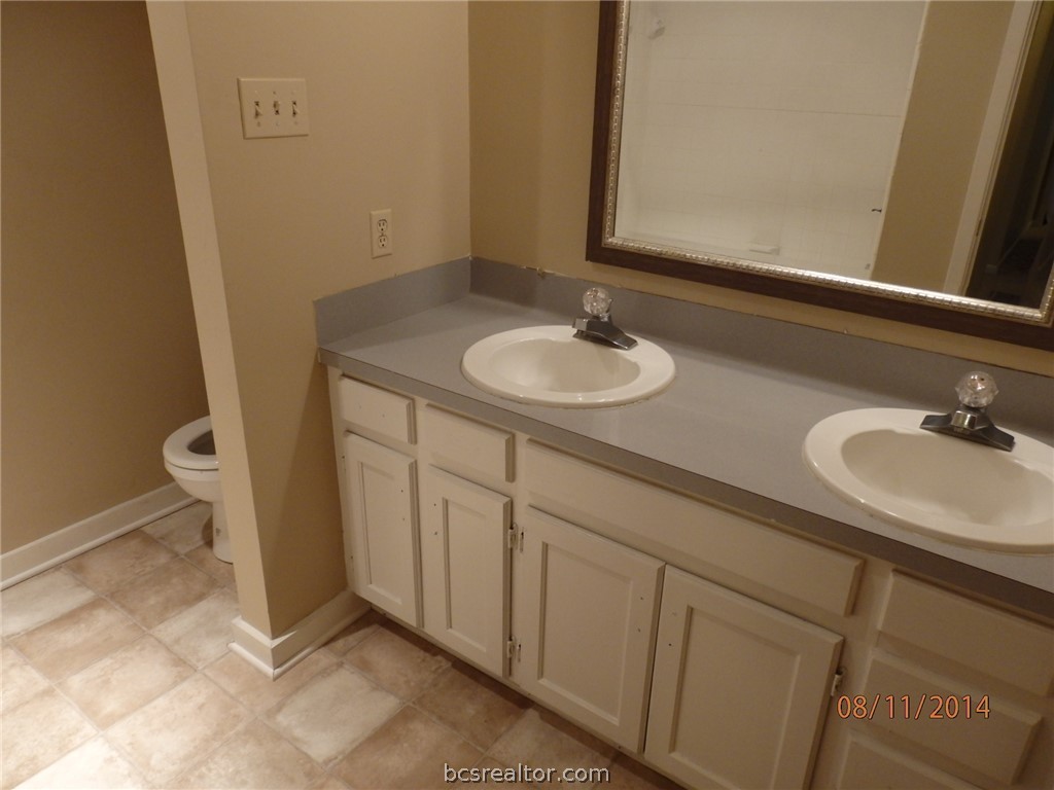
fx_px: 761
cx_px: 527
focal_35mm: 25
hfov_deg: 69.4
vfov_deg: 54.9
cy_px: 395
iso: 320
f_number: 3
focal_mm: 4.5
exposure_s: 1/30
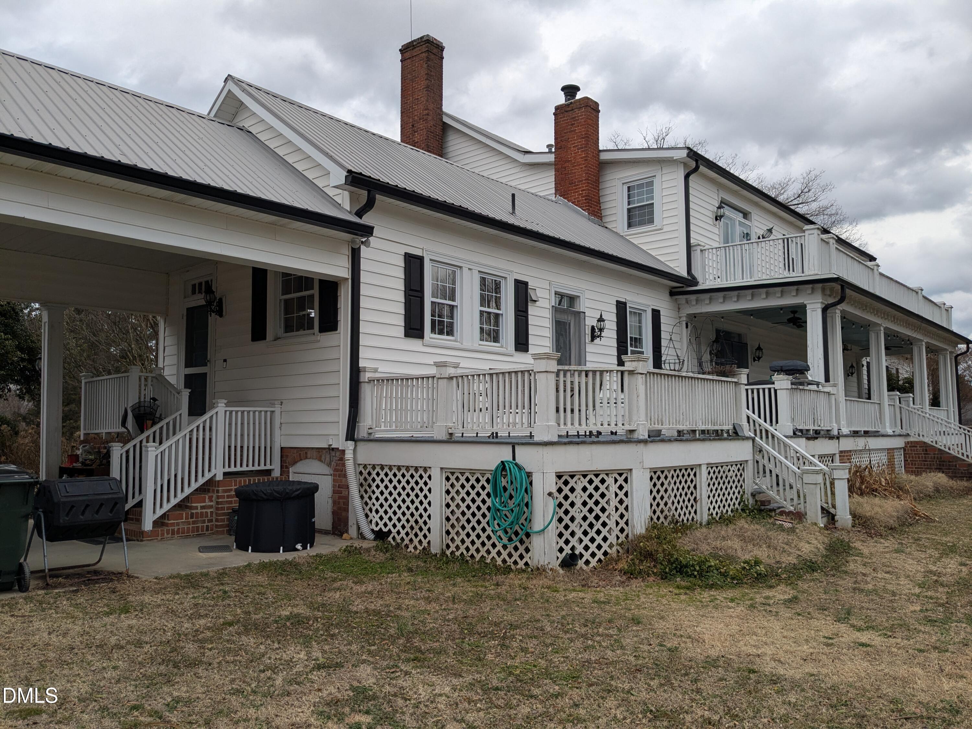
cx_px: 486
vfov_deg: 51.4
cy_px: 364
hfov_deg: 65.3
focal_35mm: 27
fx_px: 758
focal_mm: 4.38
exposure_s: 1/1376
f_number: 1.73
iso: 51
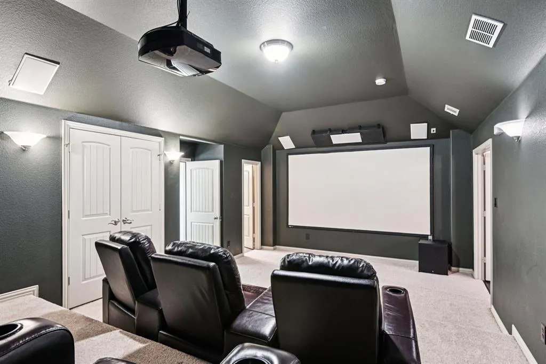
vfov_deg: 64.5
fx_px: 288
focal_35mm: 19
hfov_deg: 86.9
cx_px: 273
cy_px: 182
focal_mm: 19
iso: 400
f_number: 8
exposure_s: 1/1.25
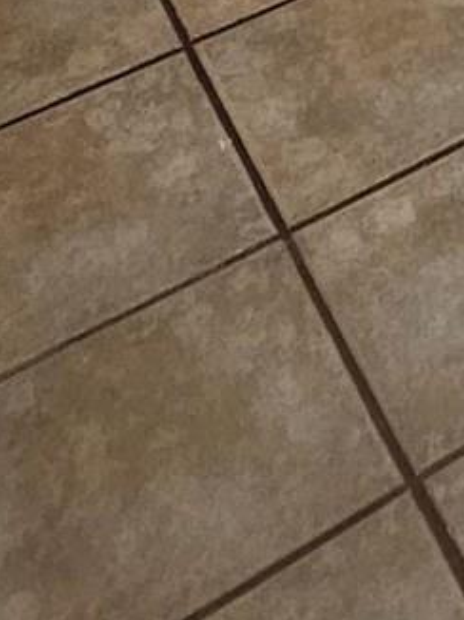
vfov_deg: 15.3
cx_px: 1088
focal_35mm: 92
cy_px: -742
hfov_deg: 12.7
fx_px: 1646
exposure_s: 1/60
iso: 160
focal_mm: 2.2
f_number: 2.2
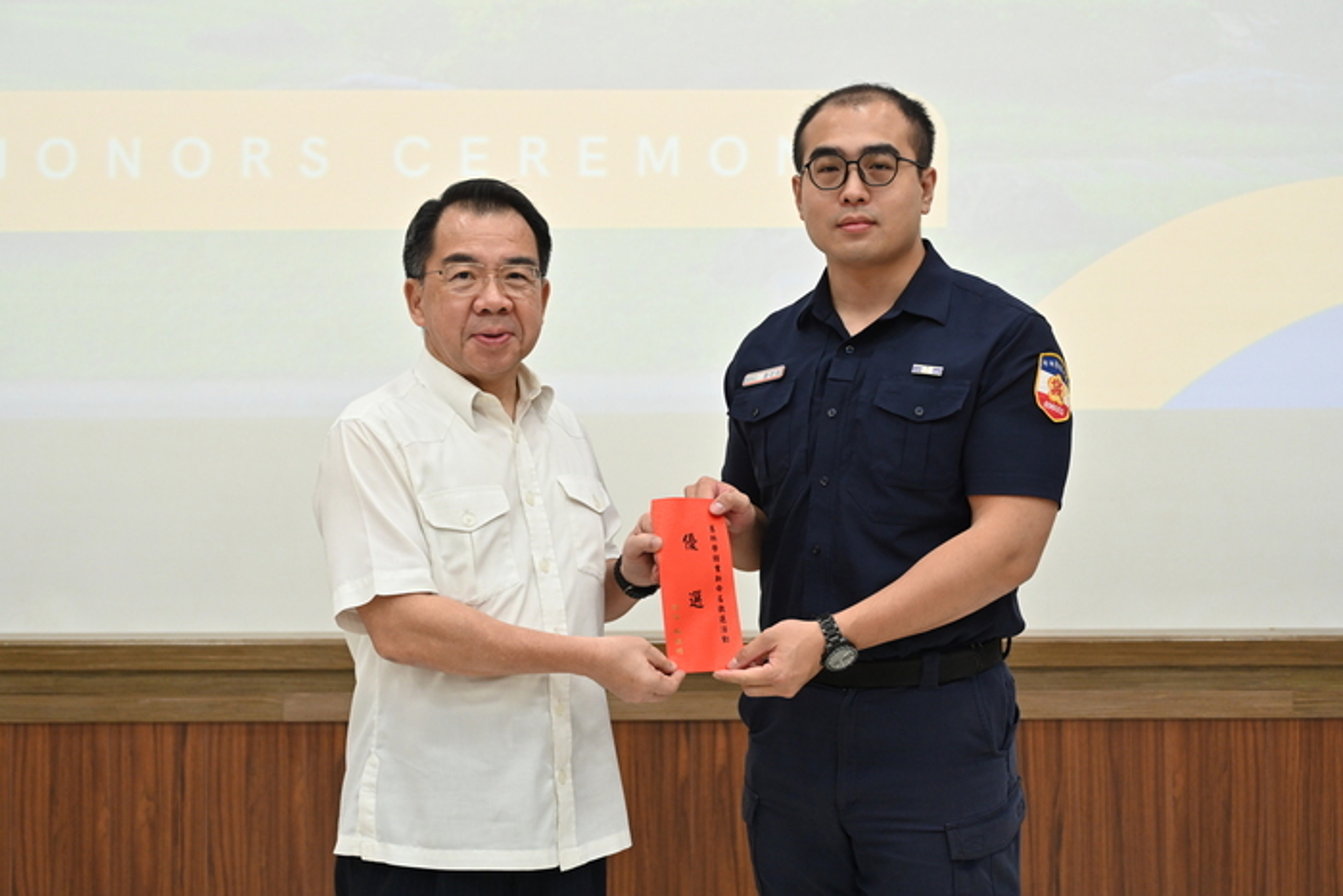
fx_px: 1828
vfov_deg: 27.5
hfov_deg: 40.3
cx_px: 672
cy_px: 448
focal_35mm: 49
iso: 1000
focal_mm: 49
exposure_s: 1/125
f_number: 4
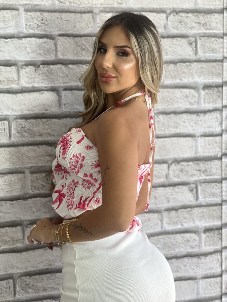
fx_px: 673
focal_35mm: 77
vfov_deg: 25.3
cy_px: 151
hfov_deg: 19.1
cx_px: 114
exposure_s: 1/120
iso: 80
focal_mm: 9
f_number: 2.8
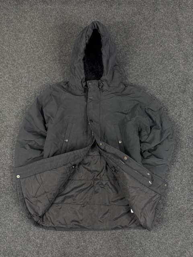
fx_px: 178
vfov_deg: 71.6
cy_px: 128
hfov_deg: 56.8
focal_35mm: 24
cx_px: 96
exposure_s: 1/50
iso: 200
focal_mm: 6.76
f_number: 1.78
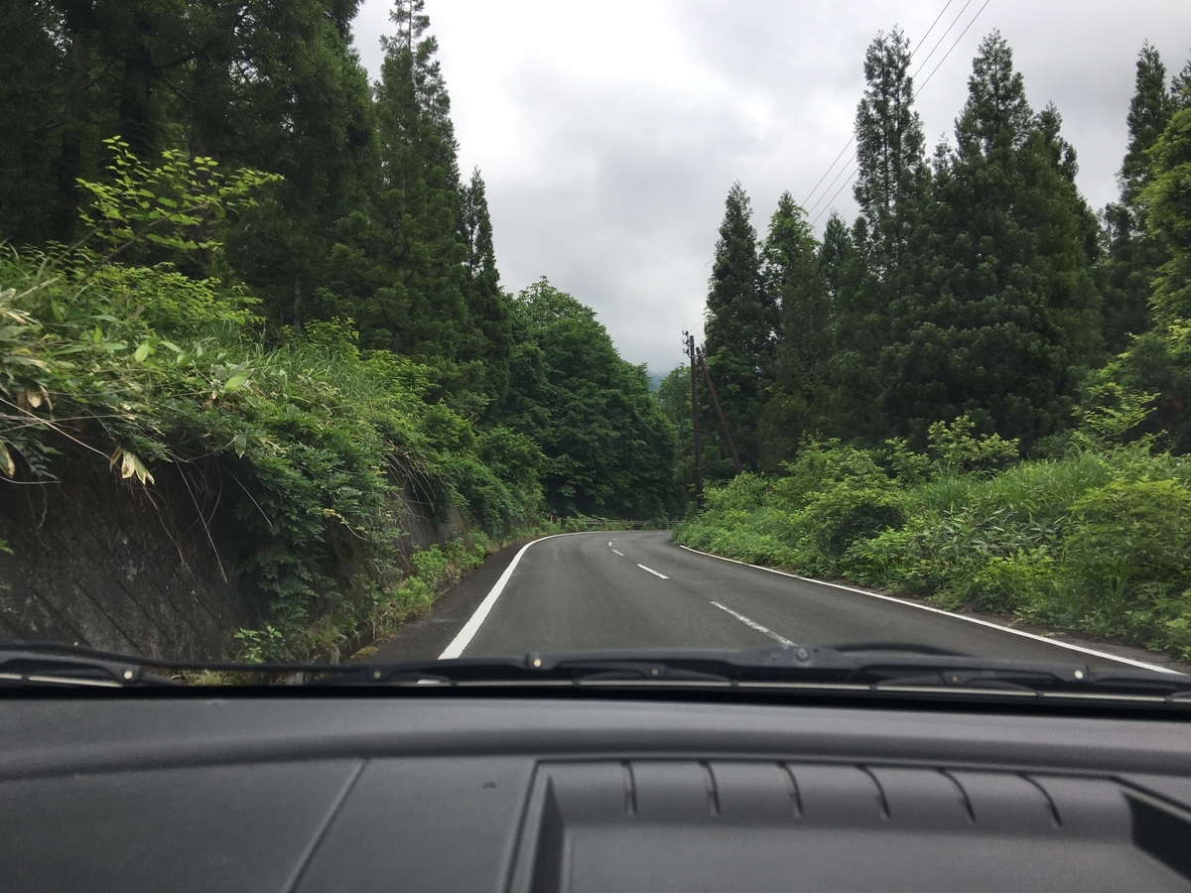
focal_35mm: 29
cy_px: 446
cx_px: 596
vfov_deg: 48.2
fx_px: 998
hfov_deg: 61.7
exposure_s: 1/506
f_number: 2.2
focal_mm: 4.15
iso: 25
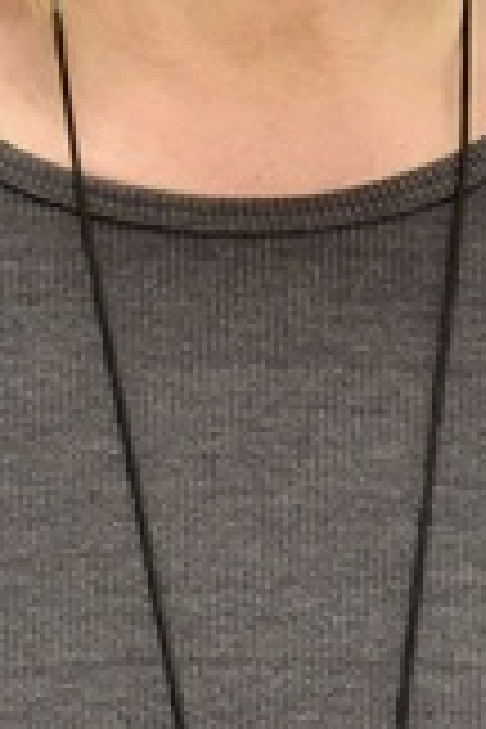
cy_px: -104
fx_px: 4698
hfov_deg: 5.9
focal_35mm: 232
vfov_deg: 8.8
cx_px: 245
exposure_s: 1/125
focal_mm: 50
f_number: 4
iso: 1800
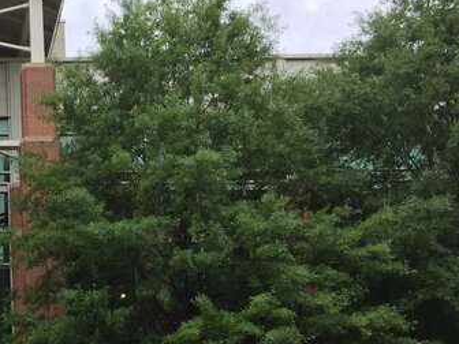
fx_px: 915
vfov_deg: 21.1
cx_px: -76
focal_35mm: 69
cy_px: 273
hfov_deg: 25.6
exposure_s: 1/1163
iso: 32
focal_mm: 4.15
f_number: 2.2
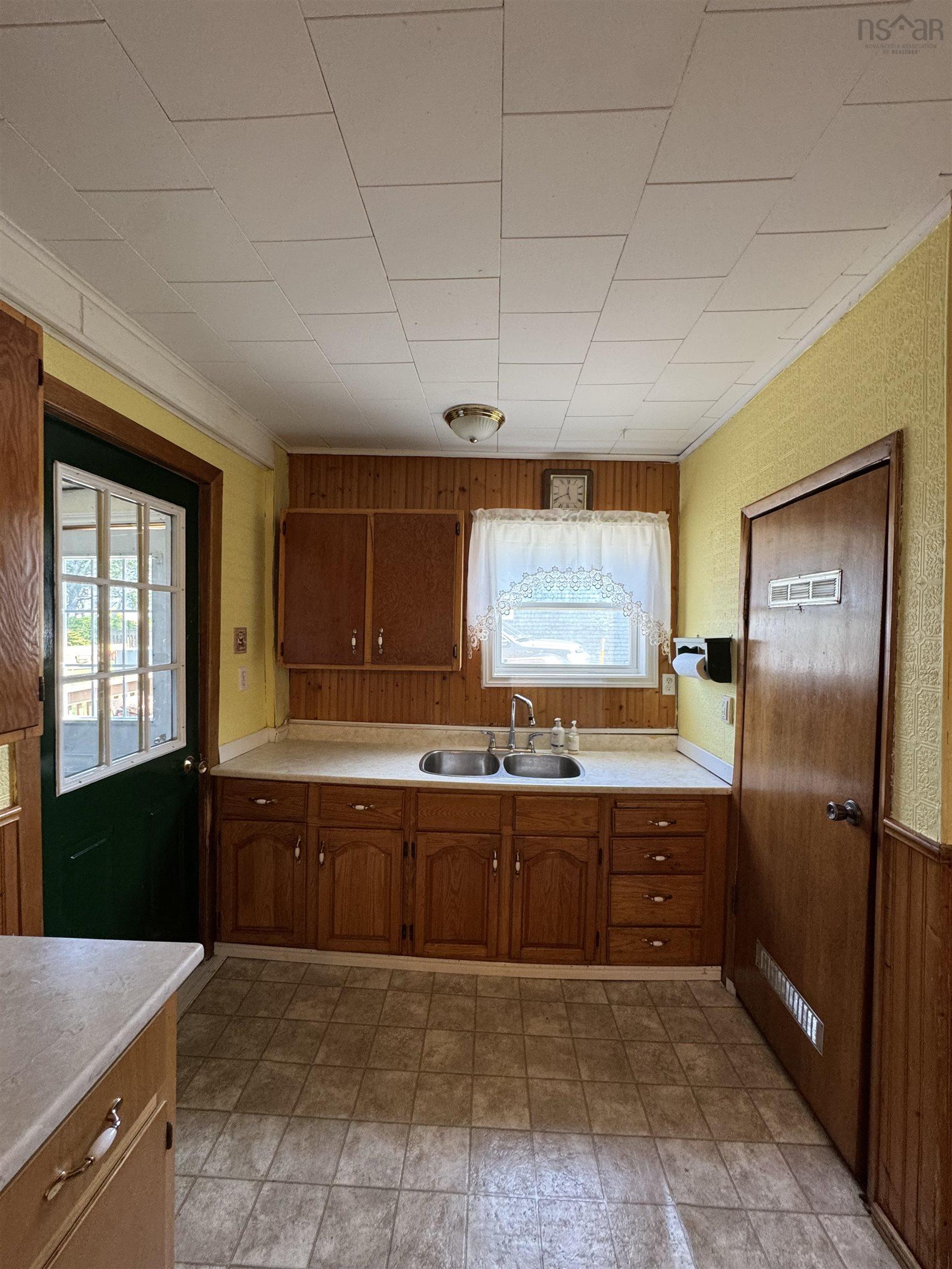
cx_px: 476
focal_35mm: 14
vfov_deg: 102.1
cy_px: 634
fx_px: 513
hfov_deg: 85.7
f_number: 2.2
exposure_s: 1/120
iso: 200
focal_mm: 2.22
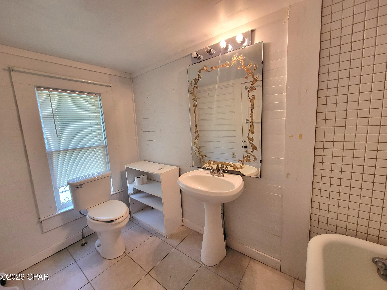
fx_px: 145
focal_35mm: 13
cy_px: 145
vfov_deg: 89.9
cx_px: 194
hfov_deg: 106.2
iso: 160
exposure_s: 1/60.2
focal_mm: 2.2
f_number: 2.2
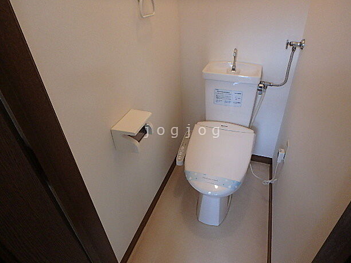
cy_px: 131
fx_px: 223
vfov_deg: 61.1
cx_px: 183
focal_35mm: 22
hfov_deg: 76.4
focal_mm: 3.7
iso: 320
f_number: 3.5
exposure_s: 1/30
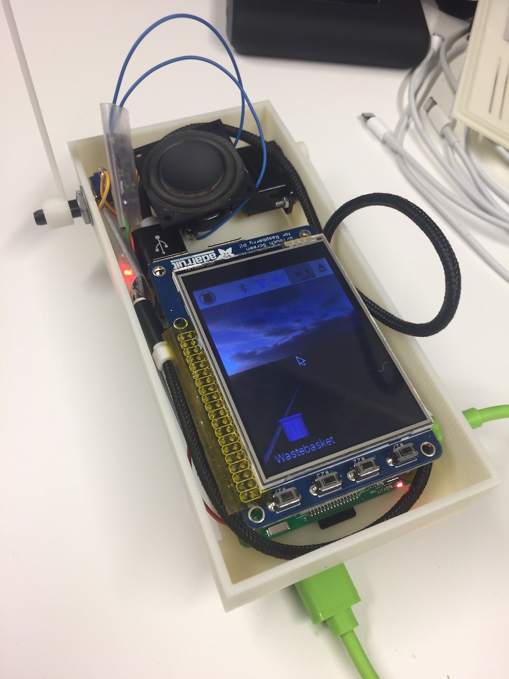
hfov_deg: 48.2
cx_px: 254
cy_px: 340
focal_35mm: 29
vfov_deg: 61.7
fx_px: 569
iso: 40
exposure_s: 1/50
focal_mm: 4.15
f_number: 2.2
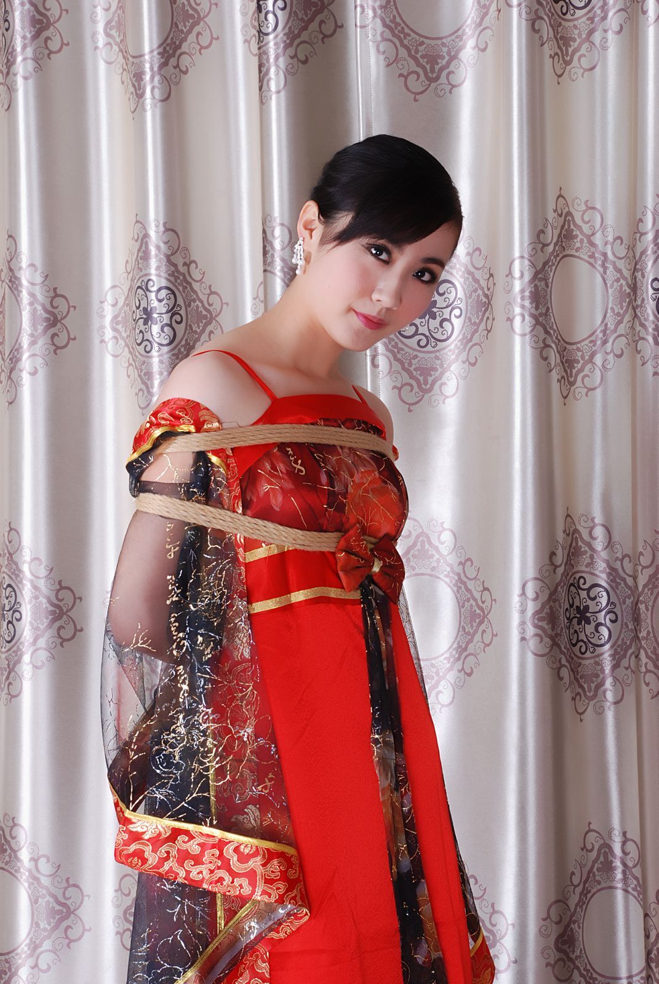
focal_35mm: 93
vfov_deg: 21.9
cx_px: 330
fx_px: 2546
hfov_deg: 14.7
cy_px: 492
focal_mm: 62
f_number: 11
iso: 100
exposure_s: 1/8
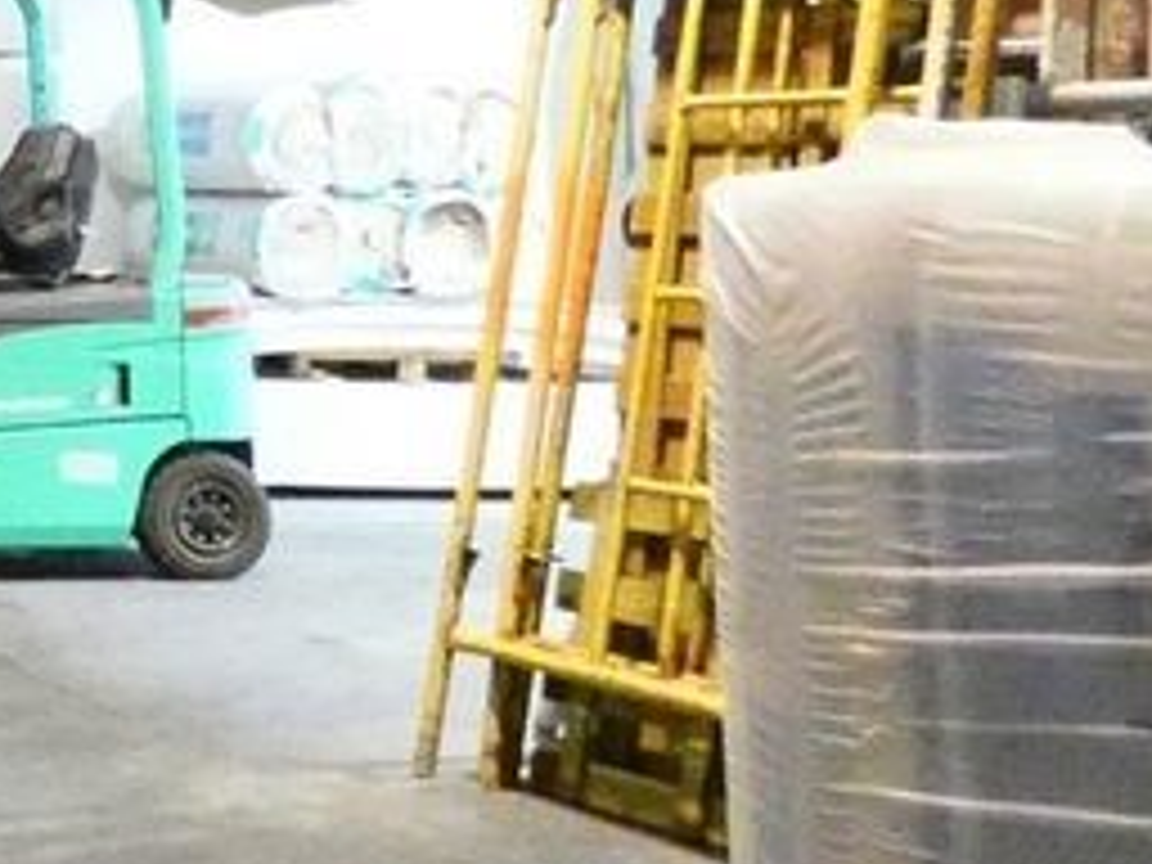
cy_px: 32
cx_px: -891
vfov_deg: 18.0
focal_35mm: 80
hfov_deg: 19.0
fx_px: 2662
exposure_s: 1/30
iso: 1600
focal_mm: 3.6
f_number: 2.8
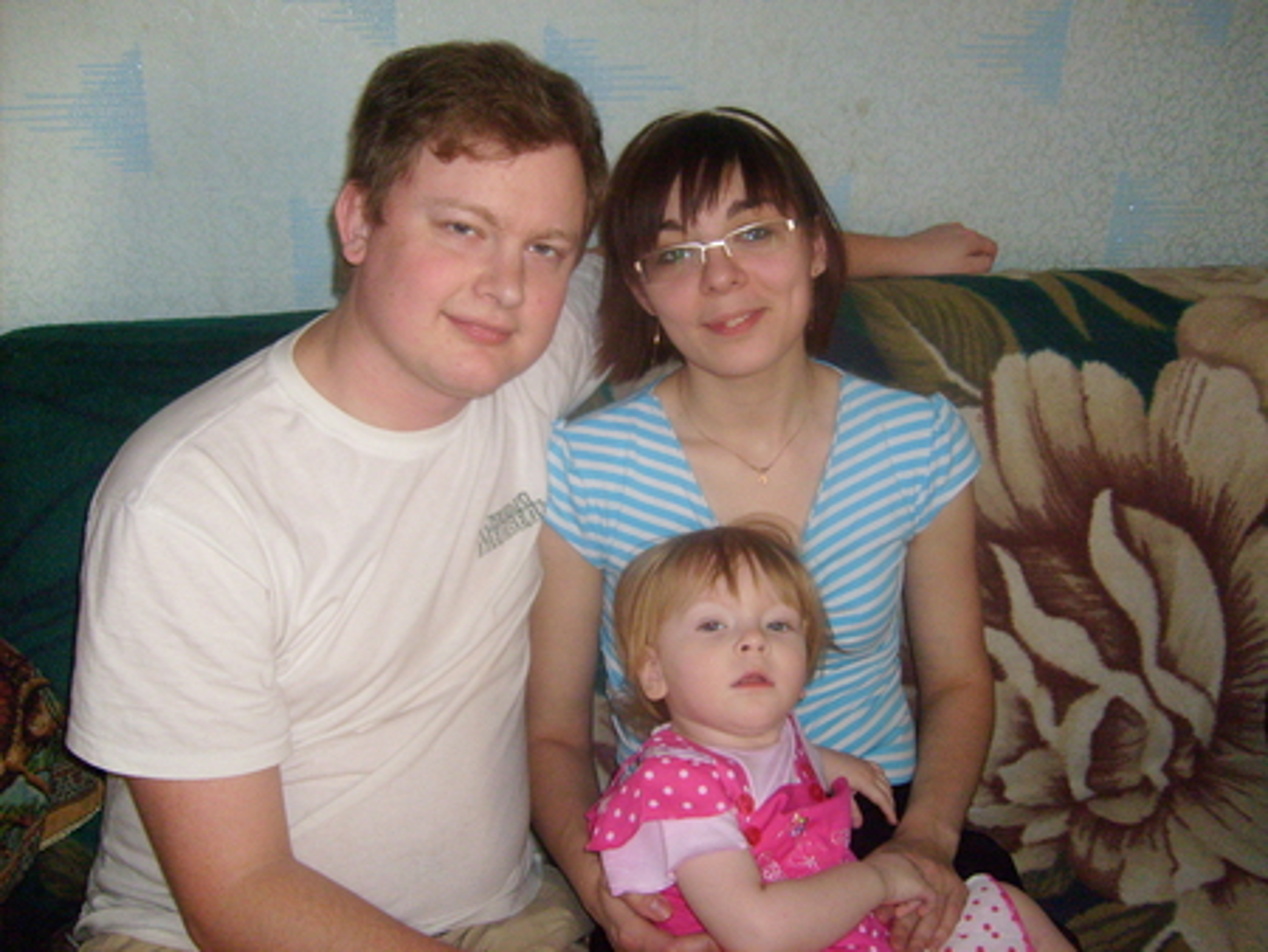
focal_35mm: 35
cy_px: 476
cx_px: 634
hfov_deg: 52.6
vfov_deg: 40.7
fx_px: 1283
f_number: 2.8
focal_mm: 5.8
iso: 200
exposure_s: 1/45
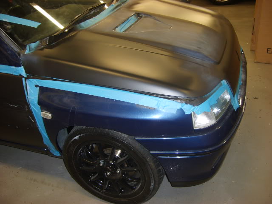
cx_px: 136
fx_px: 275
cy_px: 102
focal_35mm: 35
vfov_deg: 40.7
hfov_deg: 52.6
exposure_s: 1/45
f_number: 2.8
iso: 100
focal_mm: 5.8
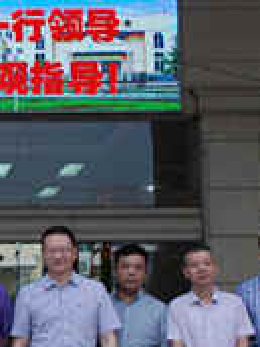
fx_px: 1342
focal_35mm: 134
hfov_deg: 10.9
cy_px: 159
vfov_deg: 14.7
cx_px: -60
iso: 640
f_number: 4.2
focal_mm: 32
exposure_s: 1/320
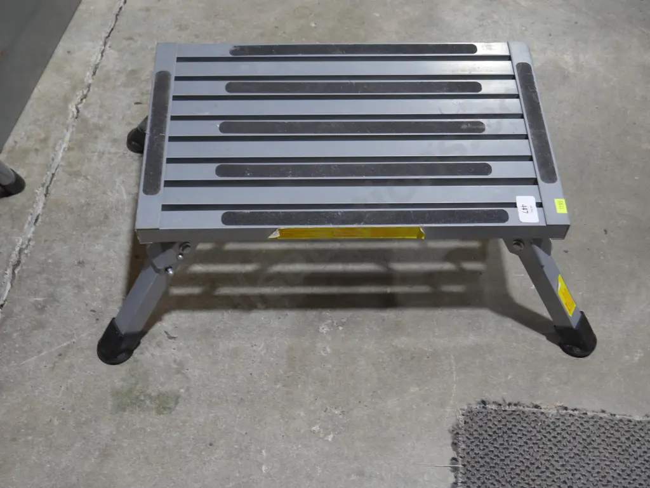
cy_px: 244
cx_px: 325
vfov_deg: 29.1
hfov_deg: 38.2
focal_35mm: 50
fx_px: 939
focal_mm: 25
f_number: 5.3
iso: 400
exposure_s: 1/60
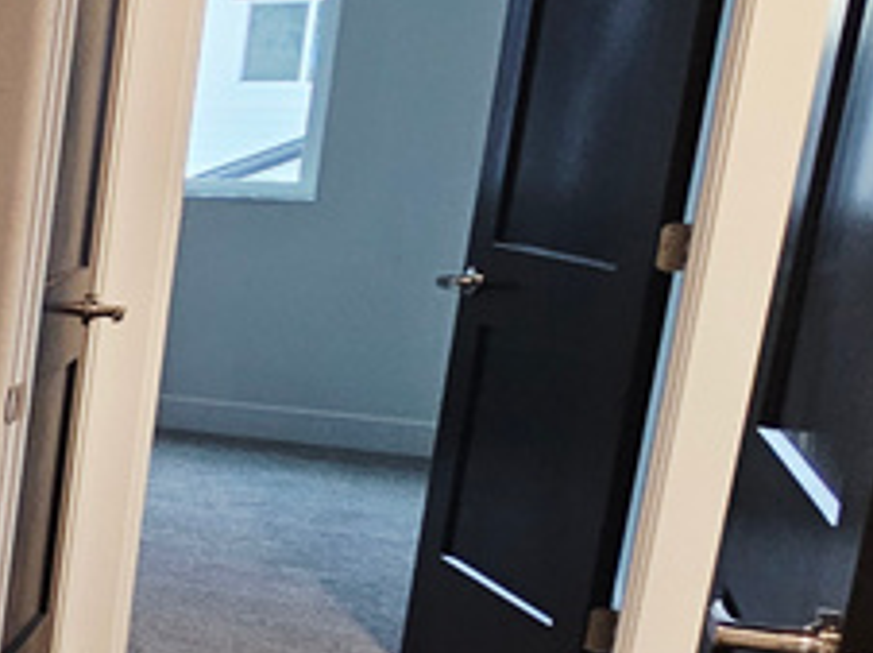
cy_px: 379
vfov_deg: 24.7
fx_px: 1486
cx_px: -1082
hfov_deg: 16.7
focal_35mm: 59
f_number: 2.2
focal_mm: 2.2
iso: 160
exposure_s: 1/60
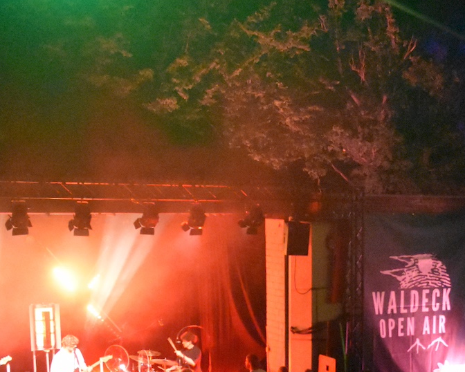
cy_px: 388
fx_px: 941
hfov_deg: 27.1
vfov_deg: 21.5
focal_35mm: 68
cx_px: 383
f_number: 2.8
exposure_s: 1/60
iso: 12800
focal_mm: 17
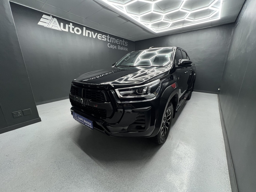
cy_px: 96
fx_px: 96
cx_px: 128
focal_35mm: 13
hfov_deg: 106.2
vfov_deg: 89.9
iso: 160
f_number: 1.8
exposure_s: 1/100
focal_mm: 1.57
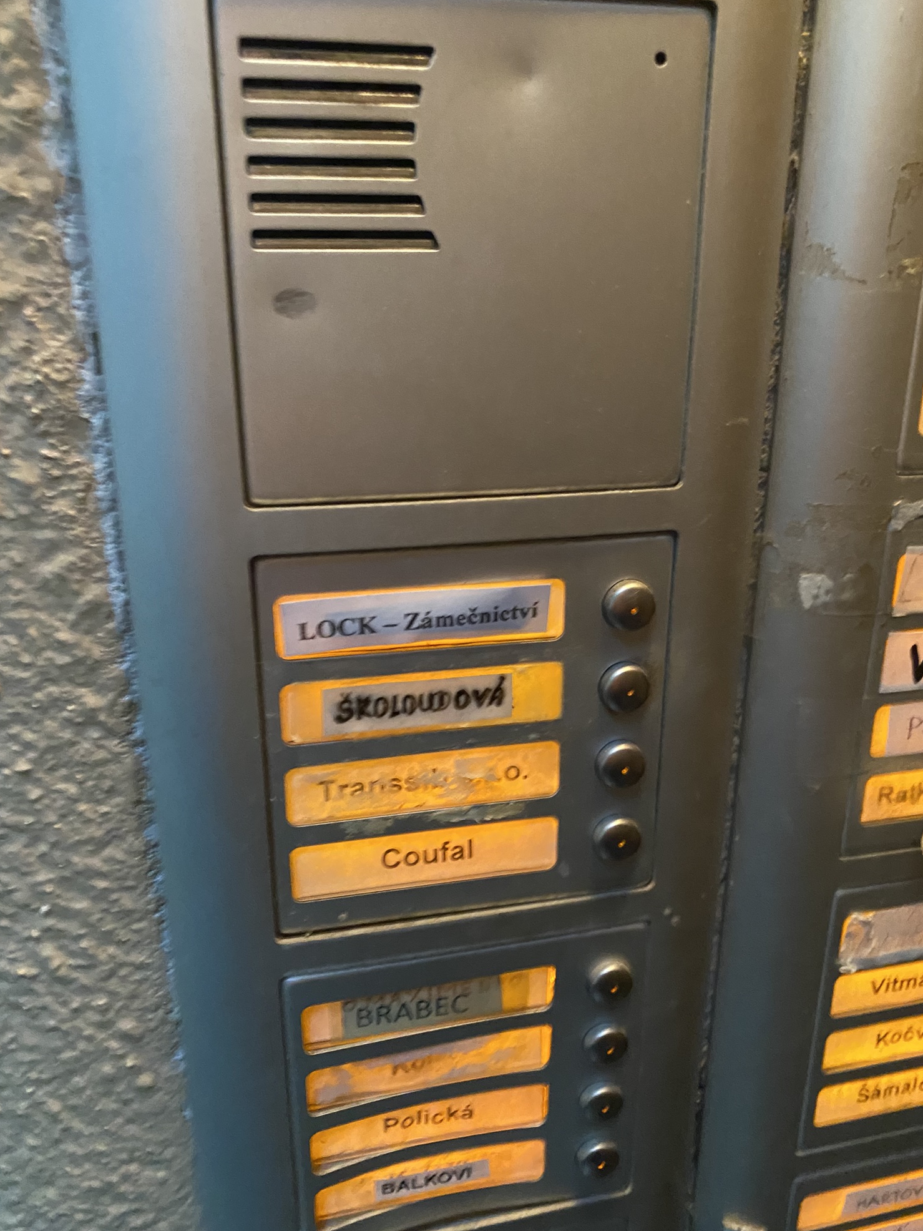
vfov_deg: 65.3
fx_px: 960
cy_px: 617
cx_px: 461
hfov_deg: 51.4
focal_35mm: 27
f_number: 1.8
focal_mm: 4.25
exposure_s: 1/25
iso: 800
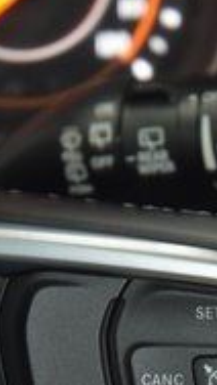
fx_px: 3819
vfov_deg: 5.8
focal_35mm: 374
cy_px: 378
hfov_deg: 3.3
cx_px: 219
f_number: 4.5
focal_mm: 70
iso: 1600
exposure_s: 1/25
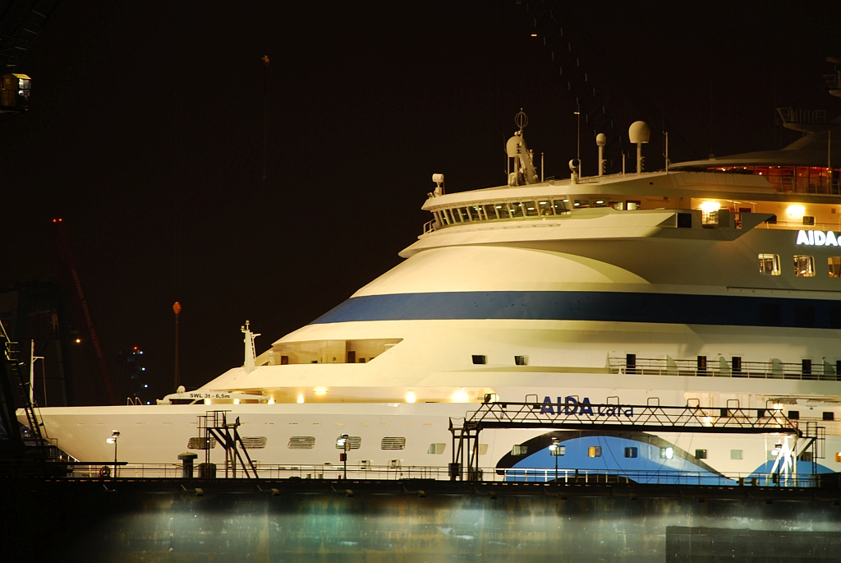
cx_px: 420
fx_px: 4384
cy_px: 282
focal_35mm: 188
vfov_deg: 7.3
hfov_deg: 11.0
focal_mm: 125
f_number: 5.6
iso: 100
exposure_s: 2.5
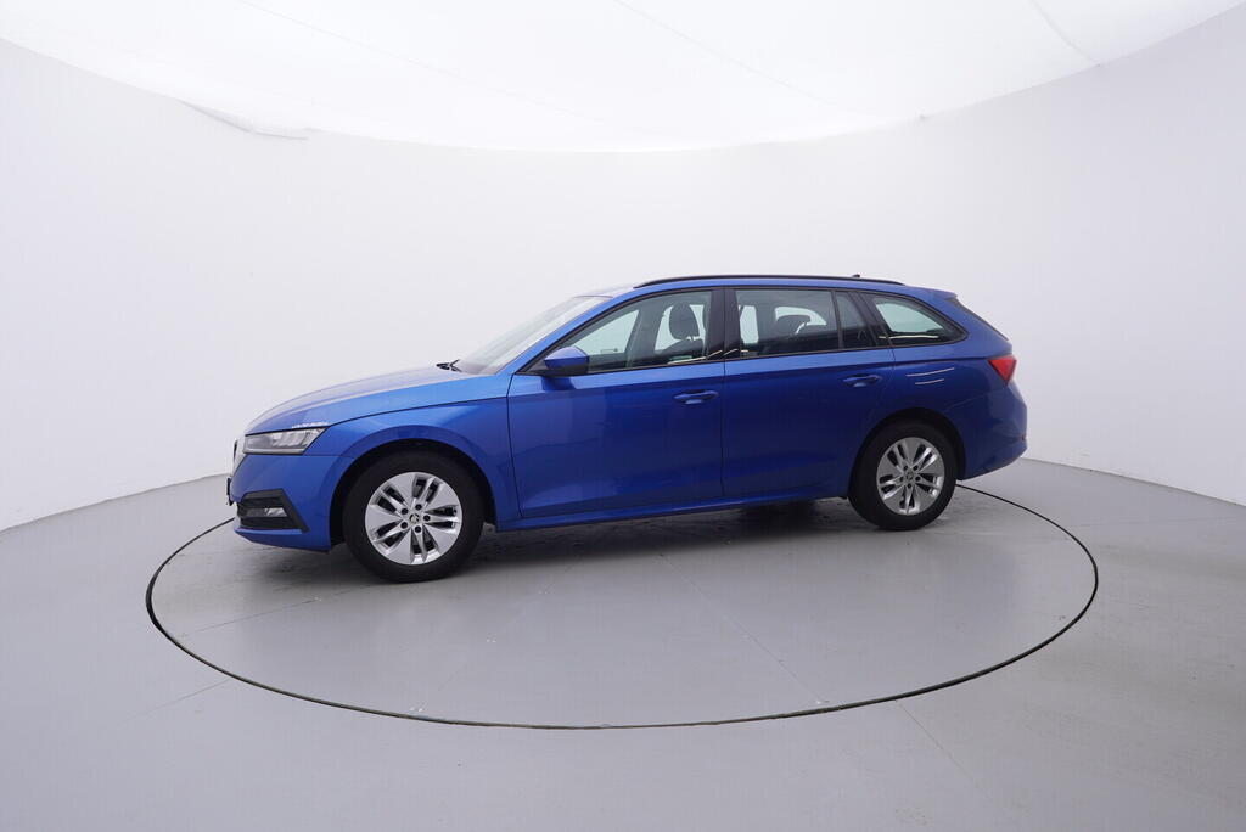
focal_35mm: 22
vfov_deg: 56.2
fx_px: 779
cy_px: 416
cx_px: 623
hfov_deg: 77.3
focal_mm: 15
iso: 200
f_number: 5
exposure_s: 1/80
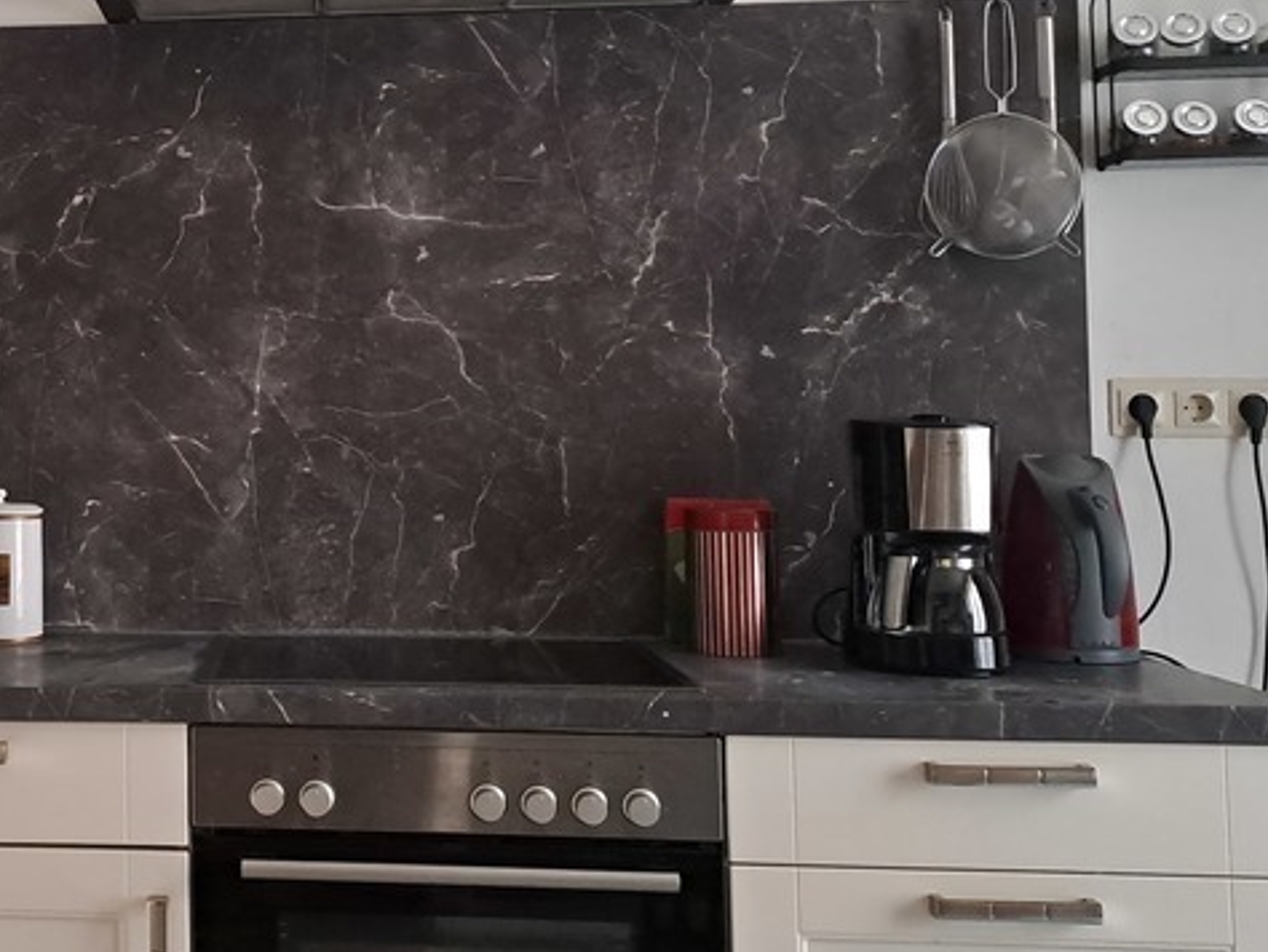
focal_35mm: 54
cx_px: 118
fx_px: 1979
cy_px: 300
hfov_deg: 33.6
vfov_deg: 26.9
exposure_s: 1/20
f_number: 1.8
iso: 800
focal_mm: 4.65
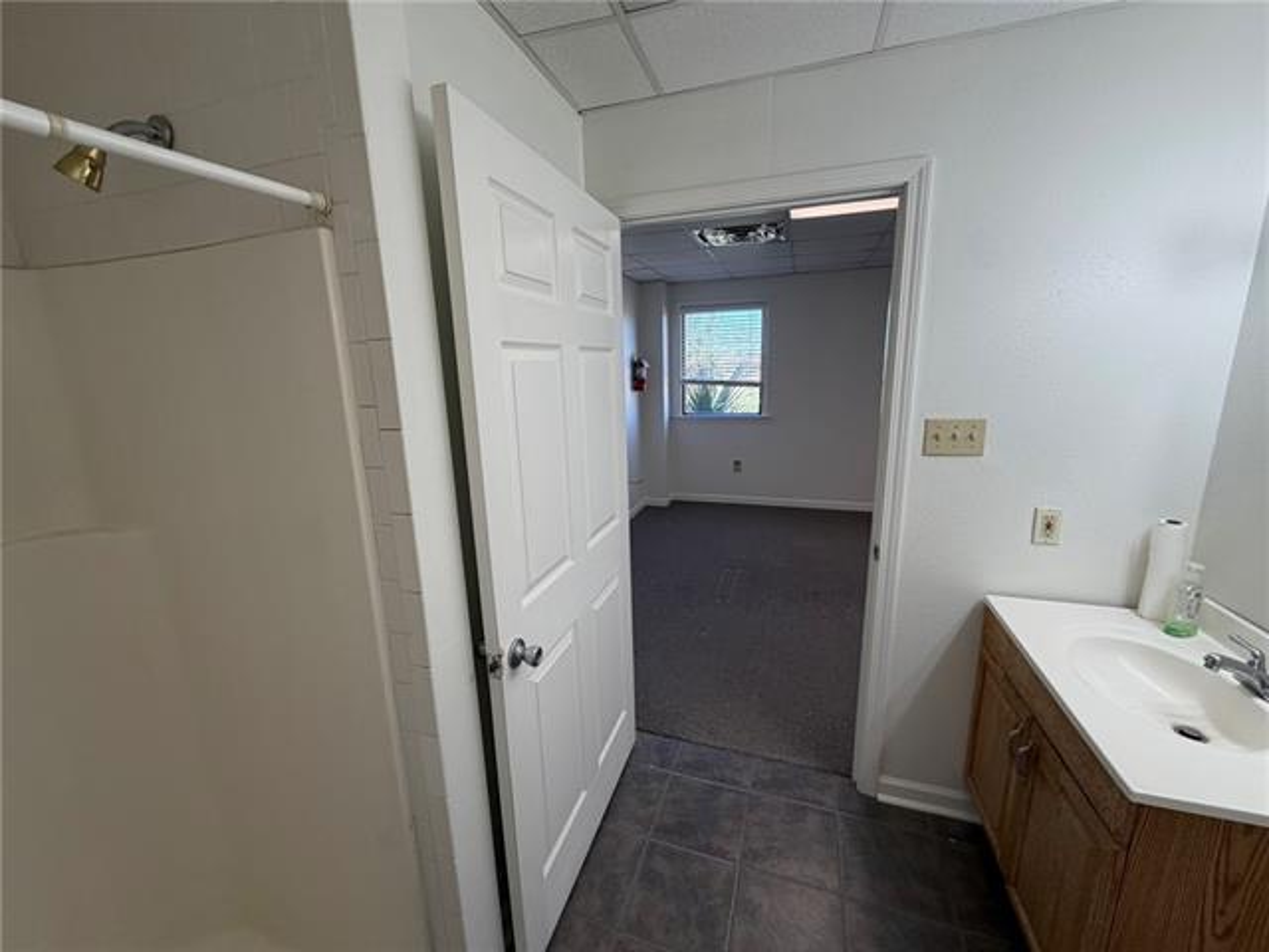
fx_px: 513
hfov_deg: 102.1
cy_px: 476
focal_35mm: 14
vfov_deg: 85.7
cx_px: 634
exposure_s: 1/120
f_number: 2.2
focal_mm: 2.22
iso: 125
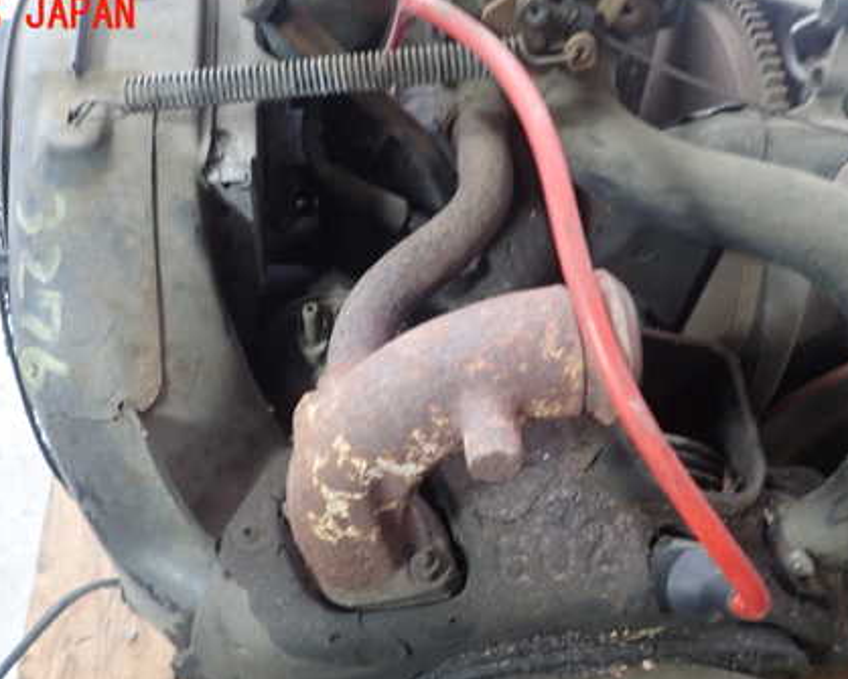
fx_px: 879
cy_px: 446
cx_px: 375
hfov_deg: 51.4
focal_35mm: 35
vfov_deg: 41.8
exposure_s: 1/30
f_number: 2
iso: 200
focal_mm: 4.5
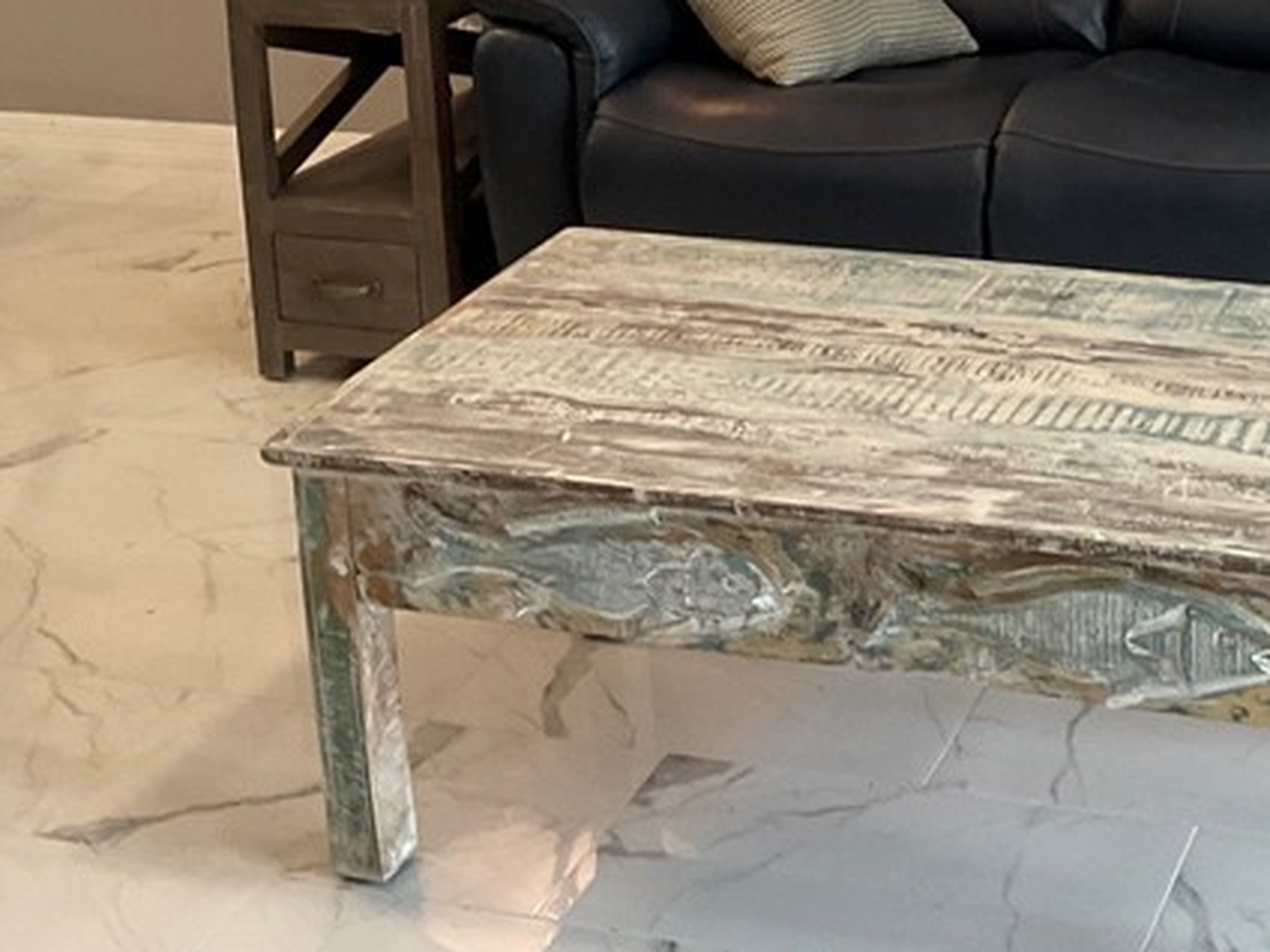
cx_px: 1126
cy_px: -129
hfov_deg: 26.9
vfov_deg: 20.0
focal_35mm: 70
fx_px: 2568
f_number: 1.8
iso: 100
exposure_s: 1/60
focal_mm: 3
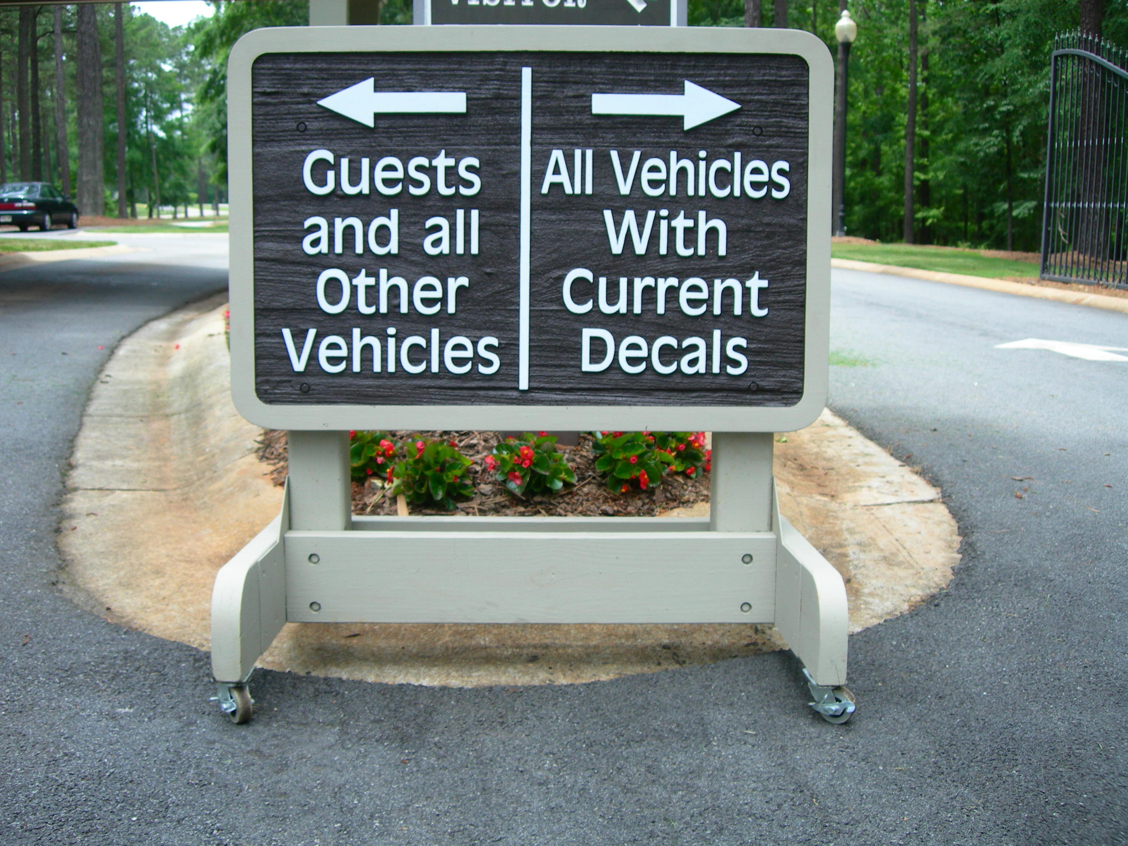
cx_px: 564
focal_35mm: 38
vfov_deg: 37.7
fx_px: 1238
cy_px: 423
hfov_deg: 49.0
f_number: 2.8
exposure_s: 1/274
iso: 50
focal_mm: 7.8
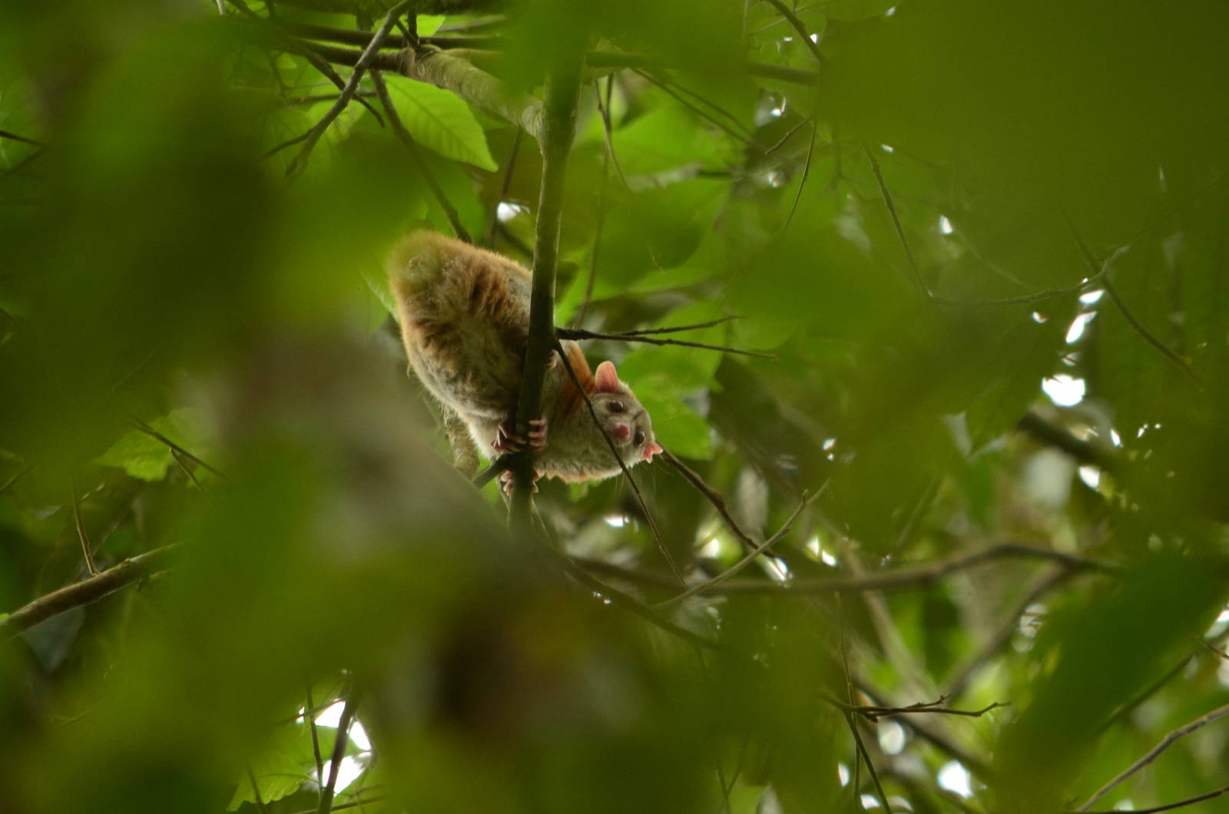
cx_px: 614
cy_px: 407
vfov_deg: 3.0
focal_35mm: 450
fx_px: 15332
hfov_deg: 4.6
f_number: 5.6
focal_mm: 300
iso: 800
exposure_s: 1/125
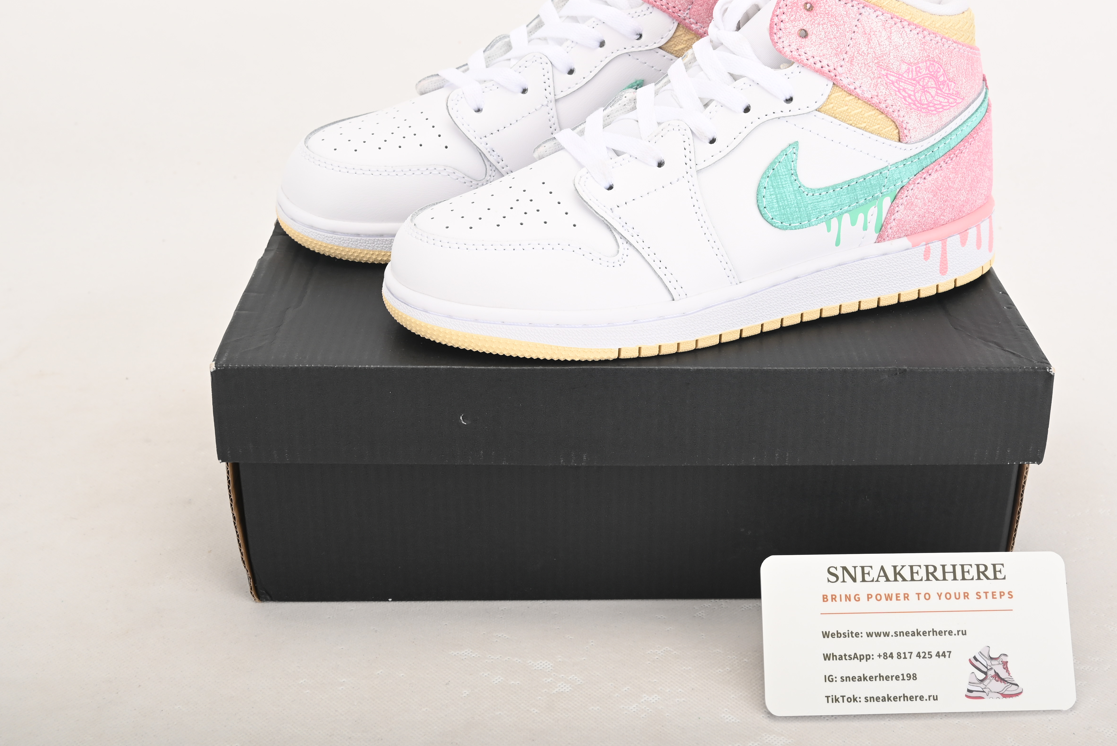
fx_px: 1428
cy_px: 290
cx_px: 644
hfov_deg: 42.6
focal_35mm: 46
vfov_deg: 29.2
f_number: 11
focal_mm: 36
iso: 100
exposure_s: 1/200
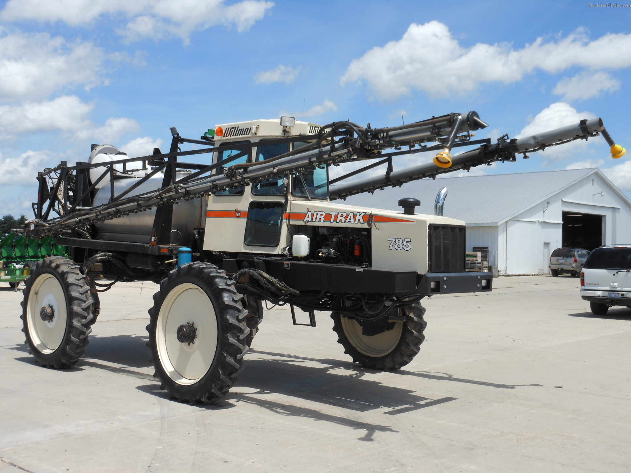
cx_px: 316
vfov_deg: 36.8
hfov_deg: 47.9
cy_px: 236
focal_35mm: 39
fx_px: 711
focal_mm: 6.9
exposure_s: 1/640
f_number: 4.3
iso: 80
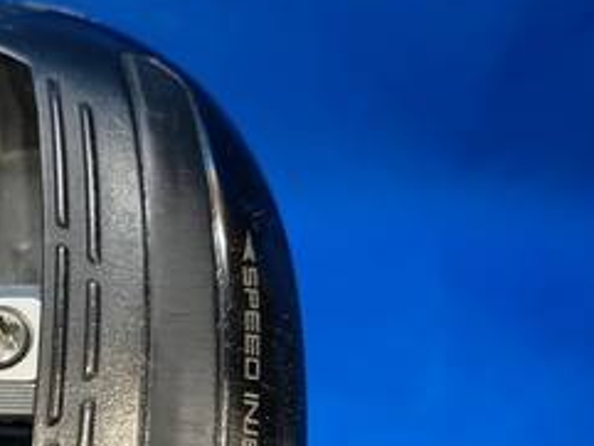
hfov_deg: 25.2
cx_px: -126
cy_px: 525
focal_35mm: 69
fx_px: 1185
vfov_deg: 20.1
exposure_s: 1/60
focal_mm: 4.25
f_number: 1.8
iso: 125
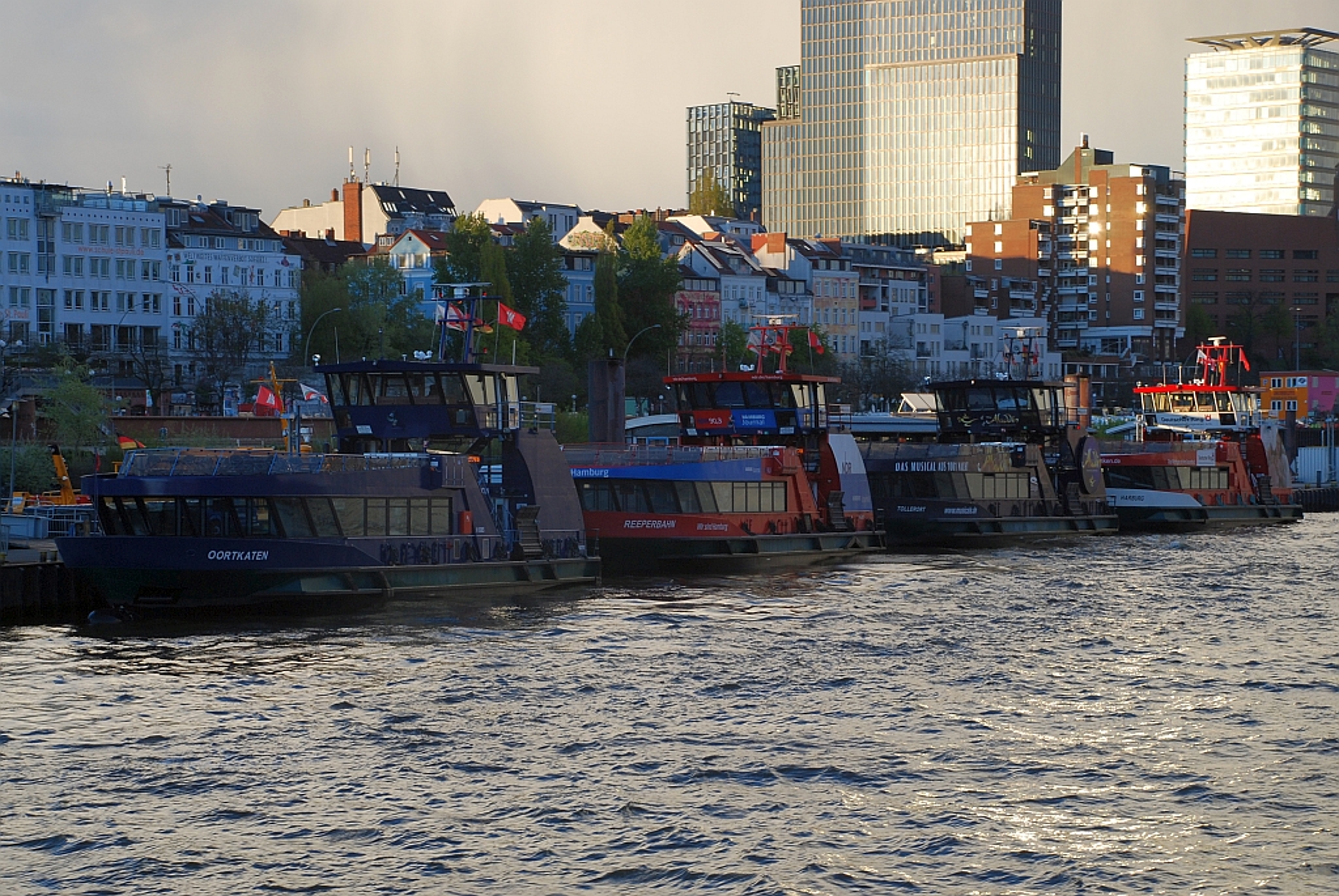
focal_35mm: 87
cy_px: 448
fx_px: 3239
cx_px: 670
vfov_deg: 15.7
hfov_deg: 23.4
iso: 200
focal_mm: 58
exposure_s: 1/125
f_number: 6.3
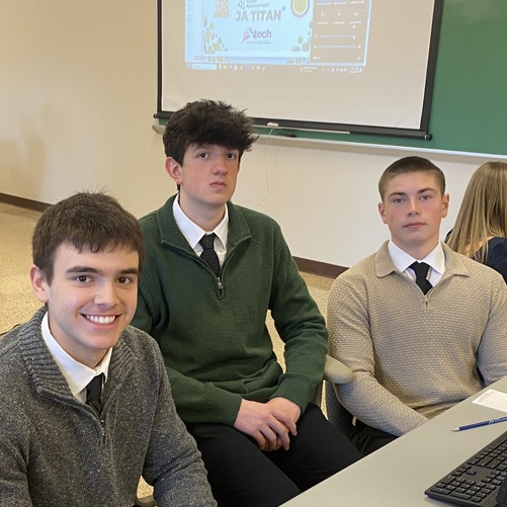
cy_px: 379
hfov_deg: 36.0
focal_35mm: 47
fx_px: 779
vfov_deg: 35.3
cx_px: 217
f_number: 1.8
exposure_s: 1/60
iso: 125
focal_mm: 4.25
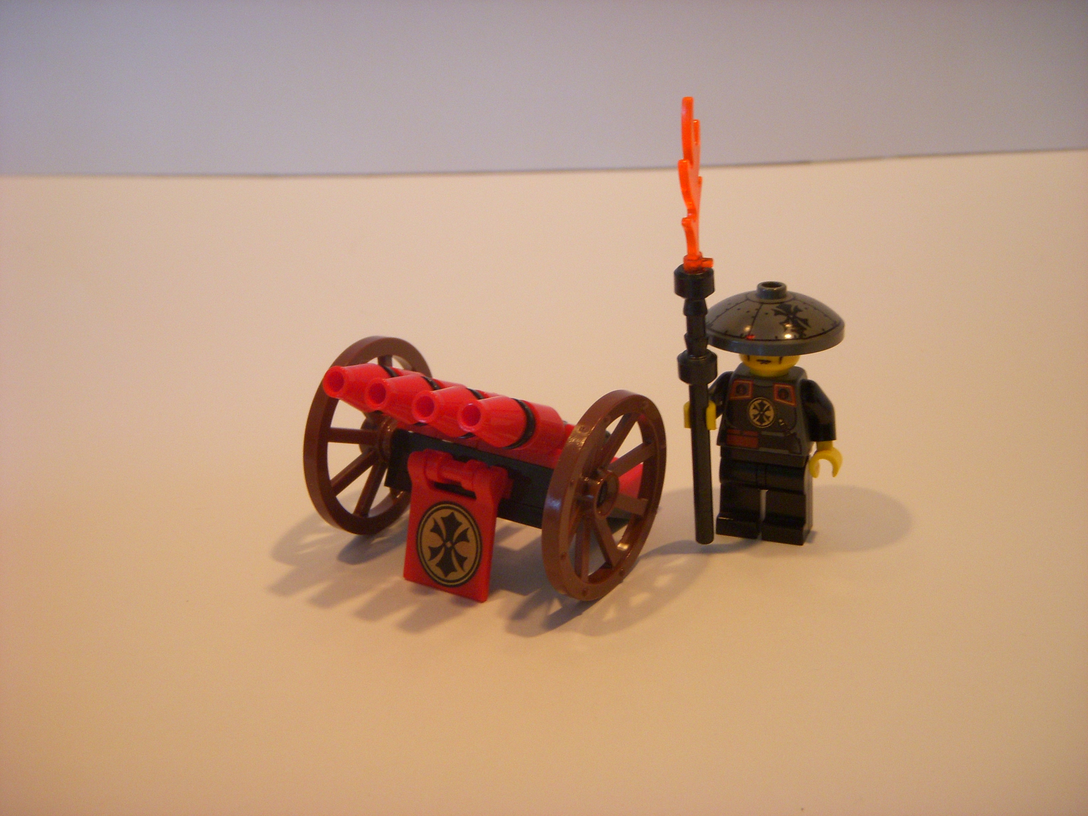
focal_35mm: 66
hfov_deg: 29.4
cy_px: 408
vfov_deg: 22.3
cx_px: 544
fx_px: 2074
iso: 200
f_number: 3.7
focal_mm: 11
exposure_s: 1/30
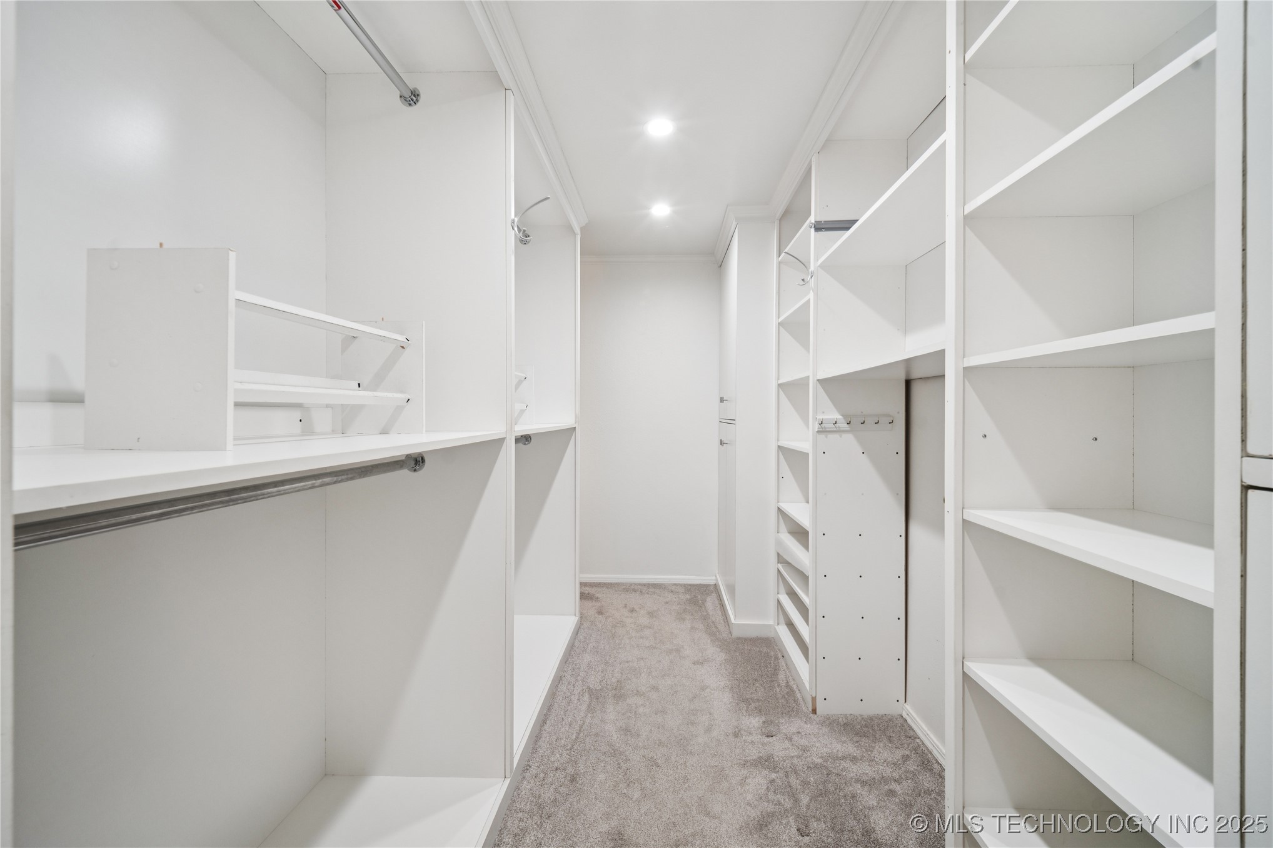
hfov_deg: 104.3
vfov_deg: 81.2
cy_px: 424
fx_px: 495
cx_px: 636
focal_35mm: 14
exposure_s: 1/10
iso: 640
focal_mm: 14
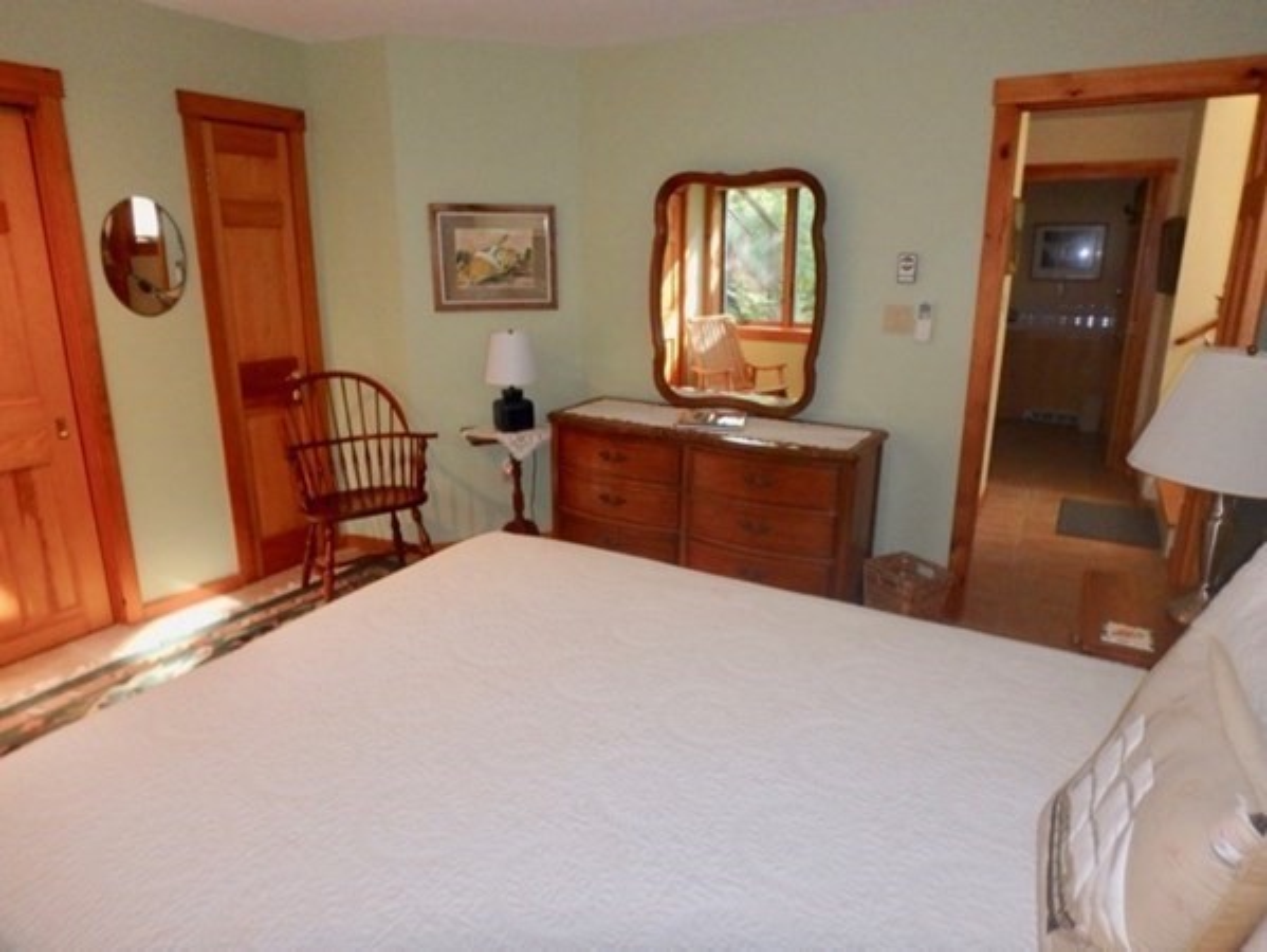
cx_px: 634
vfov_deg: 63.5
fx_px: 769
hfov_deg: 79.0
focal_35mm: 21
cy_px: 476
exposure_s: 1/30
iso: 400
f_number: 3.5
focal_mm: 3.7
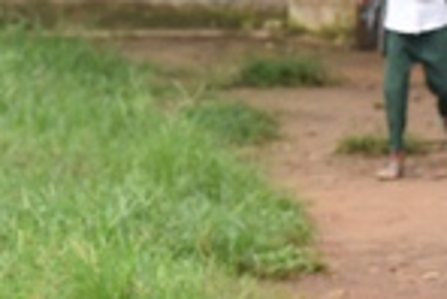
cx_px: 834
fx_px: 5183
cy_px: 264
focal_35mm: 417
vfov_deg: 3.3
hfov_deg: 4.9
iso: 320
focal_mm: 95
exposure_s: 1/250
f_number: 6.3
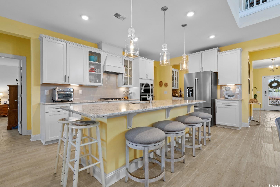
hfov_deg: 96.7
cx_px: 140
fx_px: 124
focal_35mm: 16
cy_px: 94
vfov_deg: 73.7
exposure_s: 1/15
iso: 640
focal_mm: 16
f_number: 8
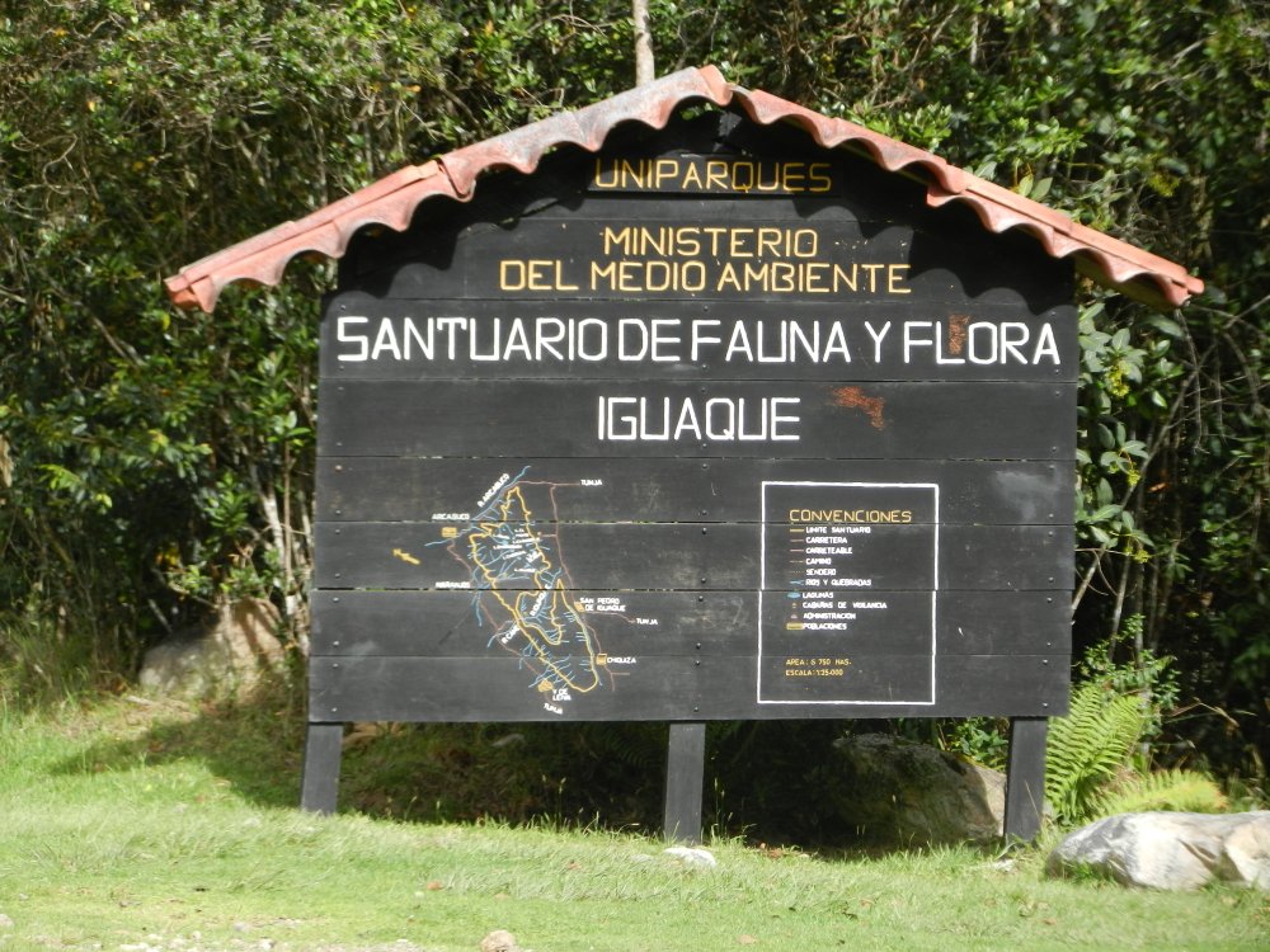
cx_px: 635
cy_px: 476
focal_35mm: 165
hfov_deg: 12.0
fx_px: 6054
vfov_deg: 9.0
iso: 160
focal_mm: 29.7
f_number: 5.3
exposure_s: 1/250
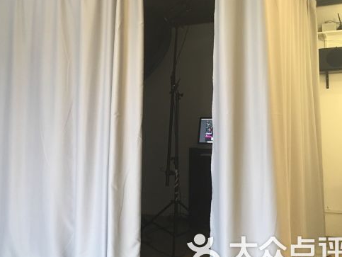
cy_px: 102
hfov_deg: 44.2
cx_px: 117
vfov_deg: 34.3
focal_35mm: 42
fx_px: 415
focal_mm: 4.15
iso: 160
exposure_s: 1/33
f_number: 2.2
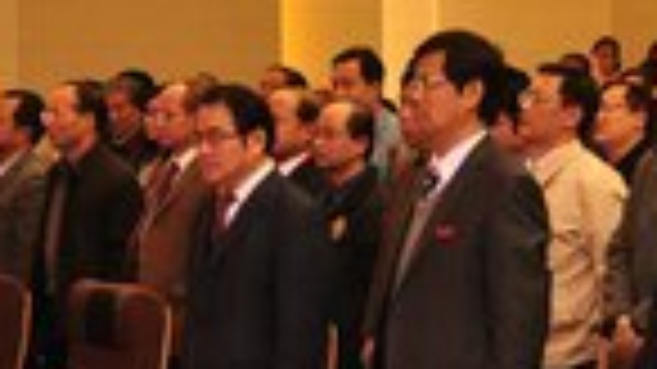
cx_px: 788
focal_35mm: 181
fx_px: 3152
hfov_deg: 11.7
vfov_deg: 6.7
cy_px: 209
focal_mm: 28
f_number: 4
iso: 400
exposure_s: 1/60
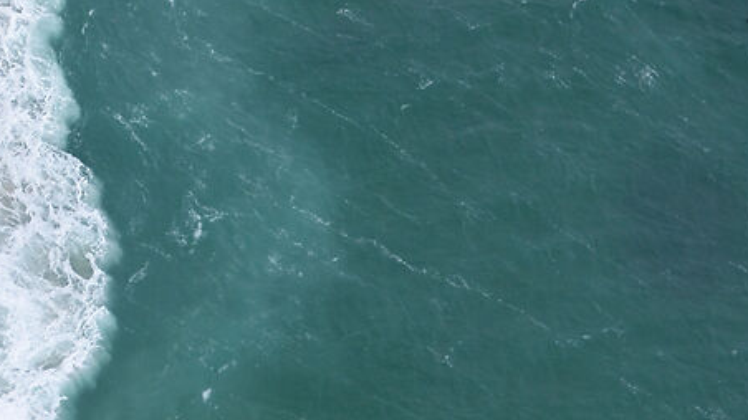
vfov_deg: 4.7
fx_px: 5076
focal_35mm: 256
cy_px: -253
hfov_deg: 8.1
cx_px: -645
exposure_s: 1/400
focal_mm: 46
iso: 280
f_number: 10
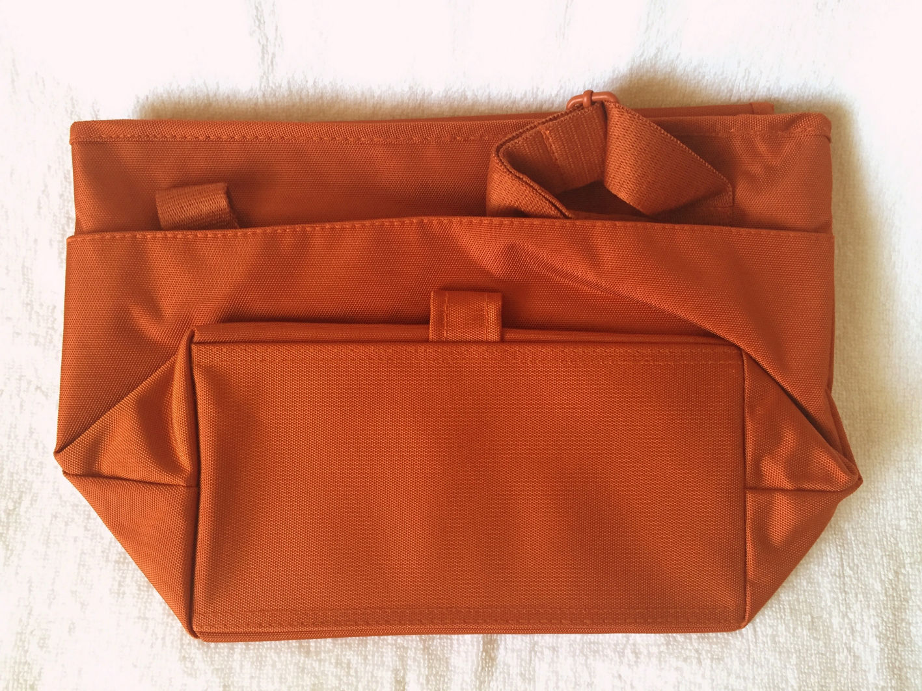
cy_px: 346
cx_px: 461
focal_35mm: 29
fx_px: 772
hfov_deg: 61.7
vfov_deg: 48.2
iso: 200
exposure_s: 1/33
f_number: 2.2
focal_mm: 4.15
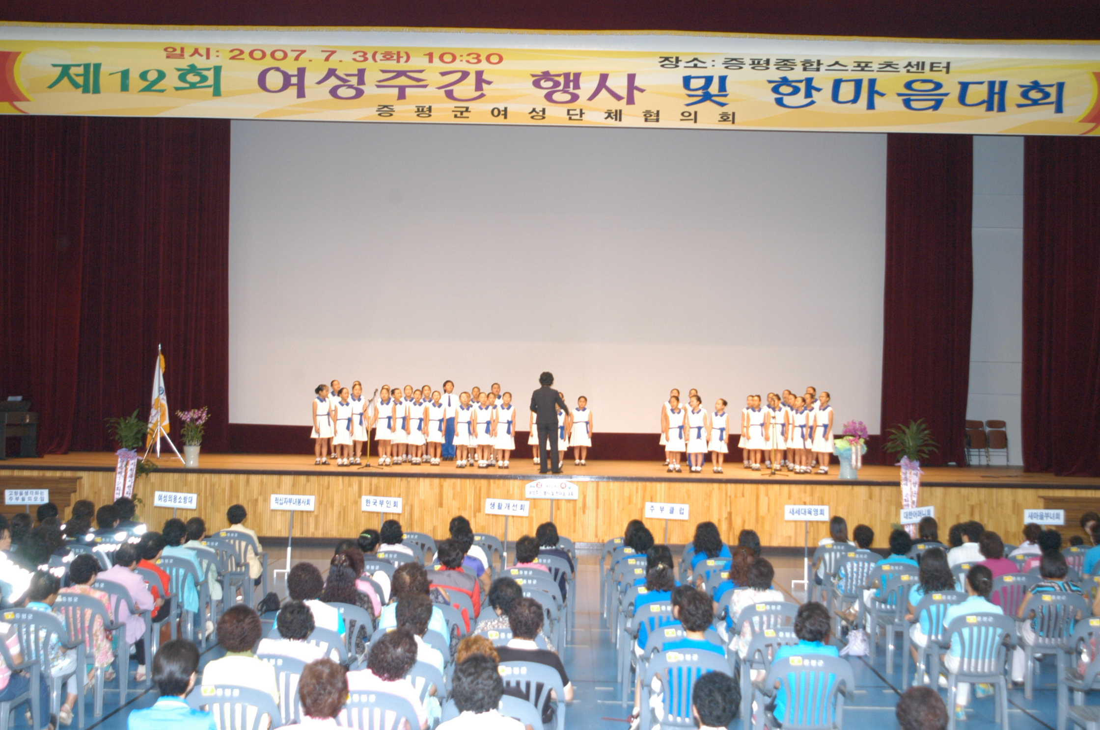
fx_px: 1373
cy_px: 365
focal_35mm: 45
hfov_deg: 43.6
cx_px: 550
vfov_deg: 29.8
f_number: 4.5
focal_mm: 30
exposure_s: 1/60
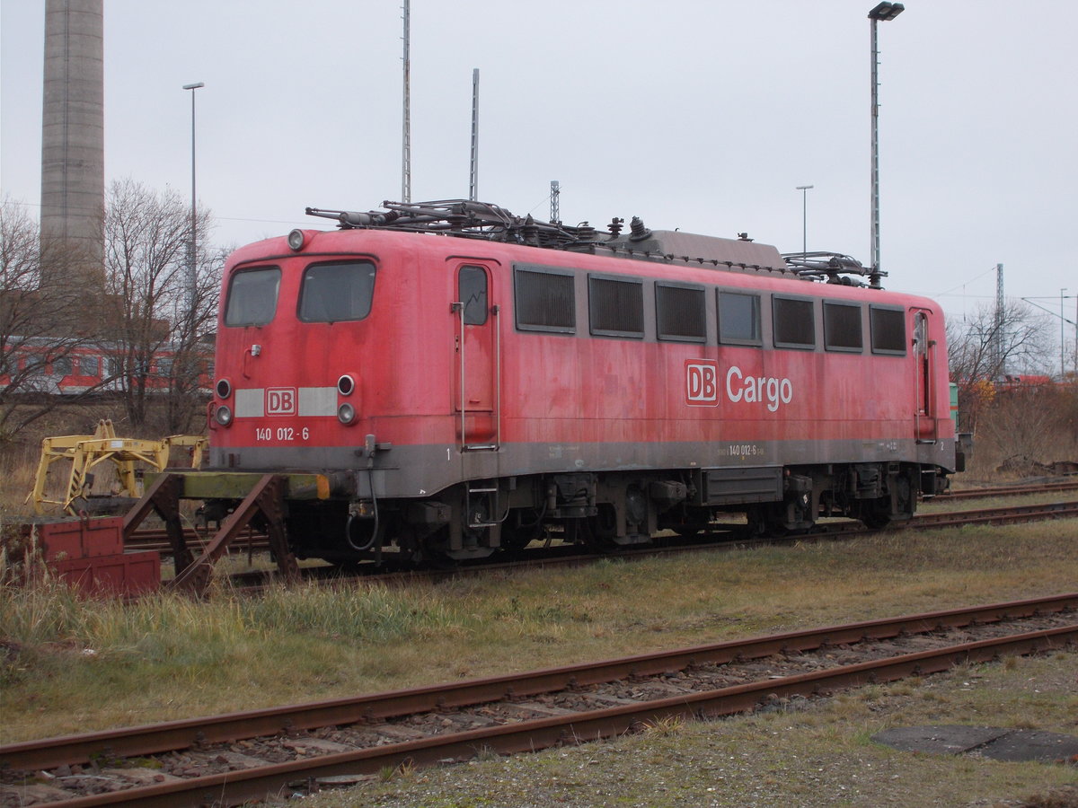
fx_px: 2055
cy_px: 404
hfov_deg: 29.4
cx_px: 539
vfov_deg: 22.3
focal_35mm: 66
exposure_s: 1/60
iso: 100
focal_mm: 11.8
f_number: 5.3
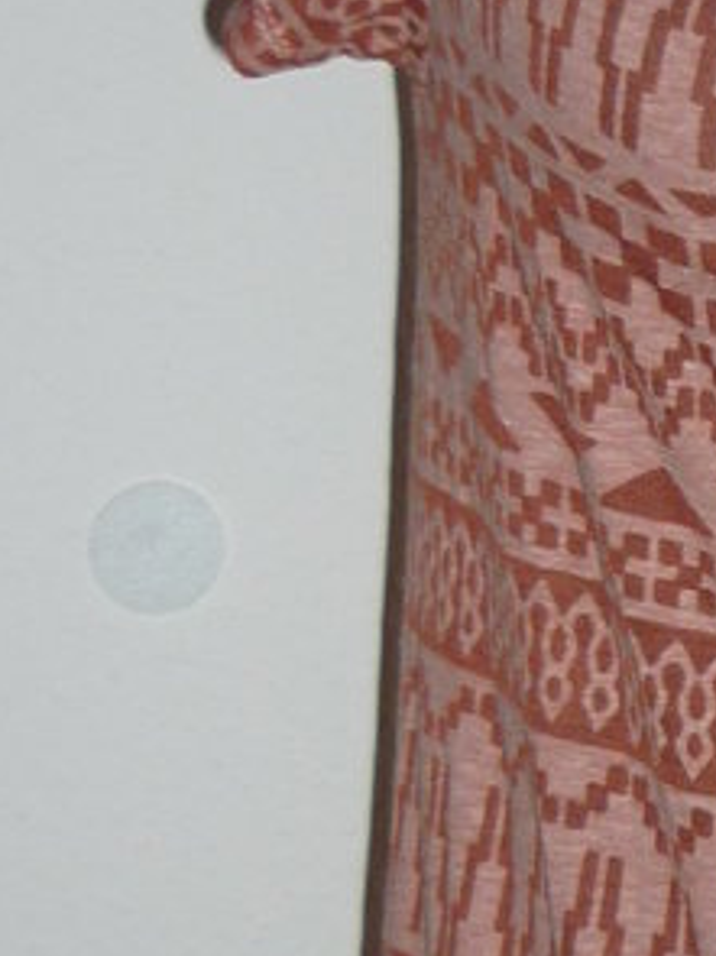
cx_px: 1085
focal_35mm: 149
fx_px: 4112
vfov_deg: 13.3
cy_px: 559
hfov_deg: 9.7
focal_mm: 5.5
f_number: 2.8
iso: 100
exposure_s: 1/30
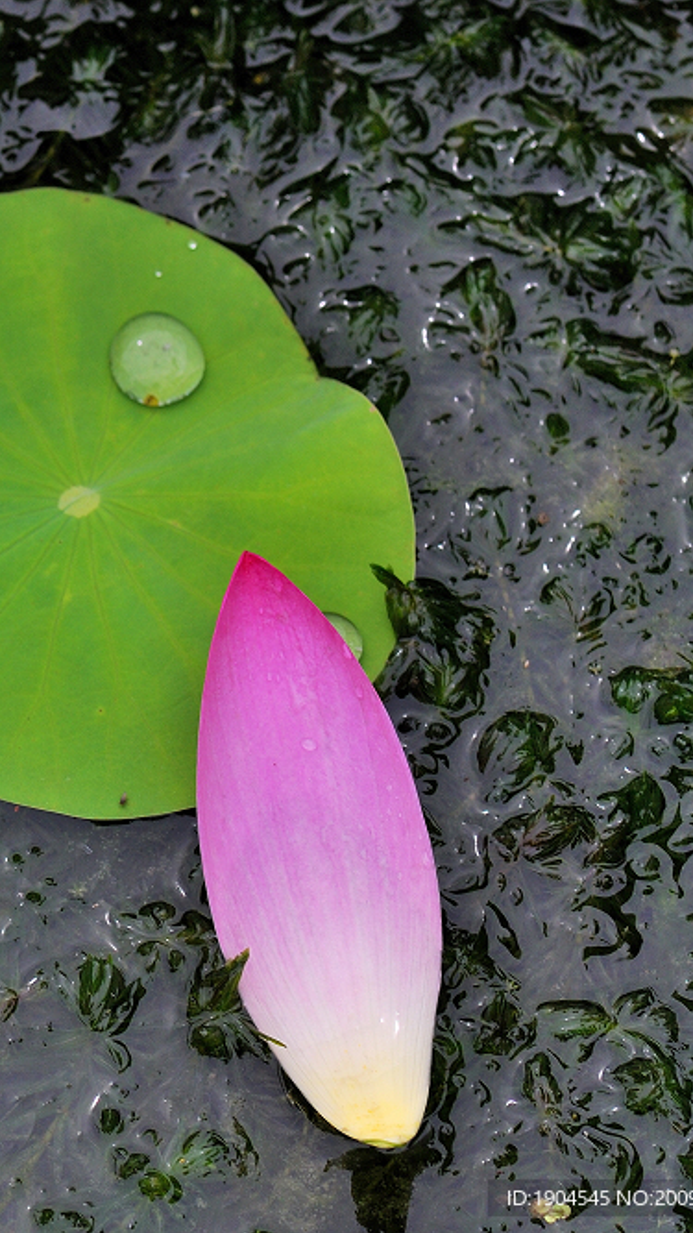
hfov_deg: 4.9
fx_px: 8098
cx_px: -9
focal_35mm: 248
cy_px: 616
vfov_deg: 8.7
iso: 100
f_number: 8
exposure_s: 1/125
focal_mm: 105
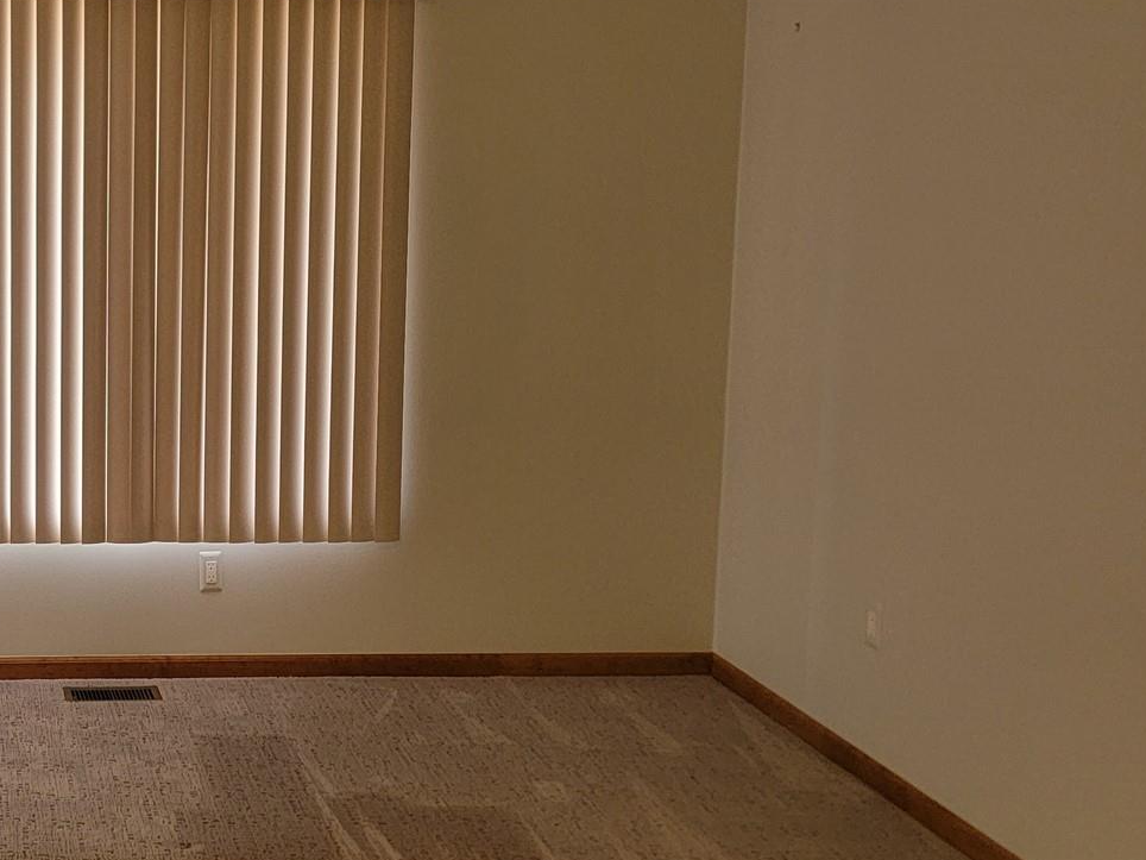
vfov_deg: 28.4
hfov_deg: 33.5
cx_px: -57
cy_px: 307
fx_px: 1688
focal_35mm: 51
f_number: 1.8
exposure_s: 1/120
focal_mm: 6.7
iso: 200
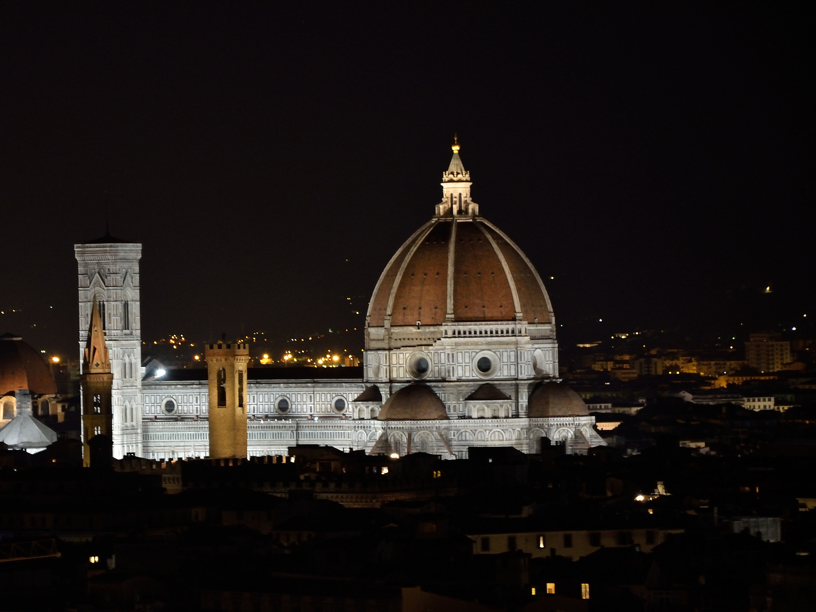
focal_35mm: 183
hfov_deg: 10.8
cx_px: 334
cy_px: 311
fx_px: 4304
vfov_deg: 8.1
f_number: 5.6
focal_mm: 105
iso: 800
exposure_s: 1/2
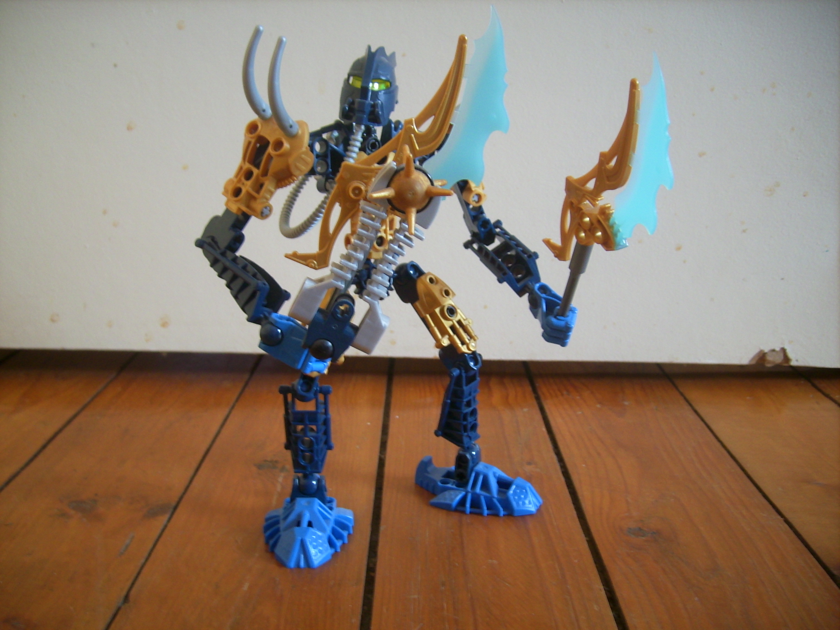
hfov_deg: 56.8
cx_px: 420
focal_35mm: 32
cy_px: 315
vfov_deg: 44.2
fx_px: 777
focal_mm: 5.99
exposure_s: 1/5
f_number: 2.8
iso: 50
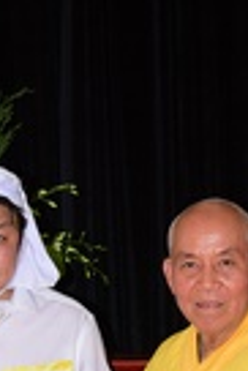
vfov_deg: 13.3
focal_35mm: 153
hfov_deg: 9.0
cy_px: 308
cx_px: 16
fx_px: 1577
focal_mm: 32
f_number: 4
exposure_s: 1/60
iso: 320
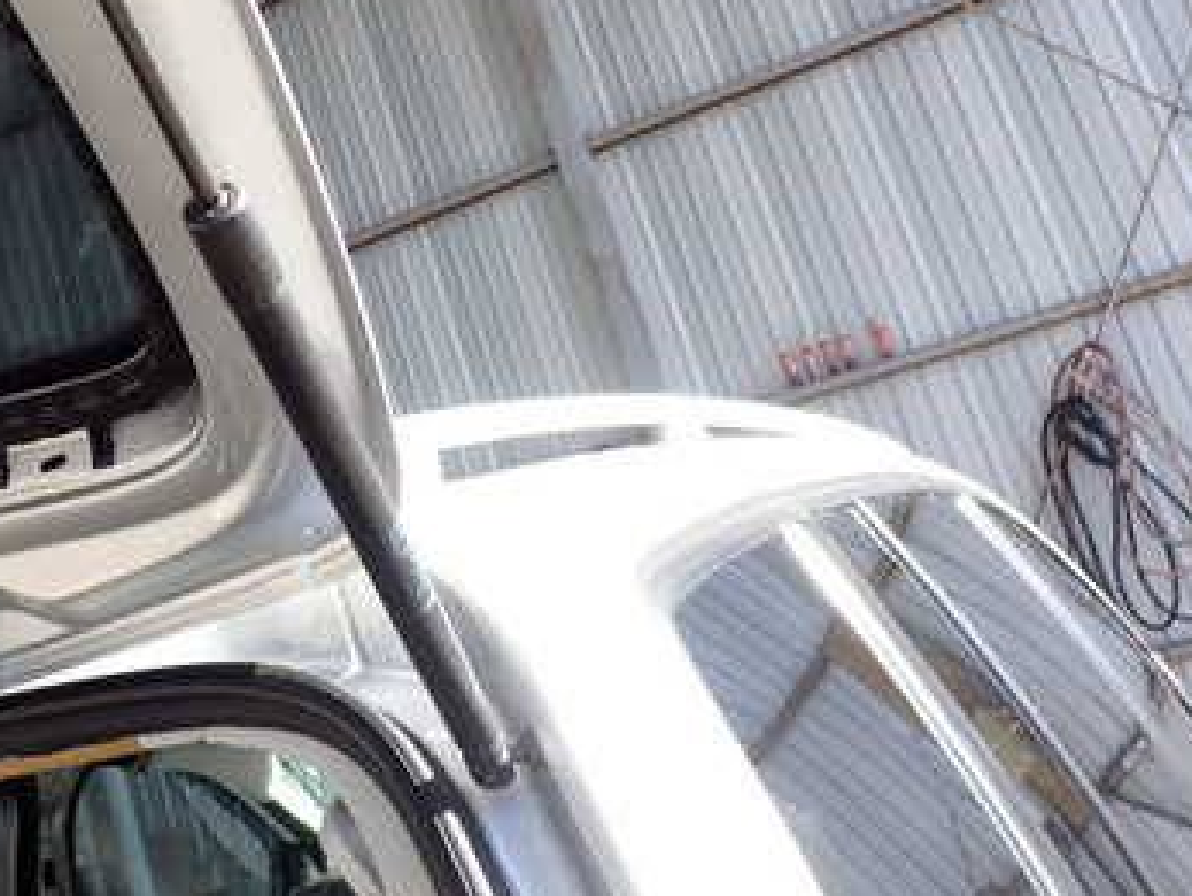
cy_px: 252
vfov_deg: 27.8
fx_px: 1792
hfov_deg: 35.2
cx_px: 176
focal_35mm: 52
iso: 100
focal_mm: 5.4
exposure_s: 1/125
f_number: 3.2
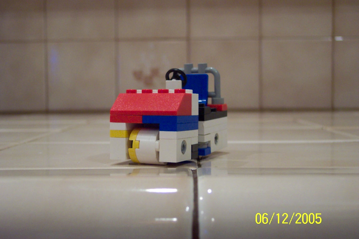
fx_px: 509
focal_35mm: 51
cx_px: 180
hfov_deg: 38.9
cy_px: 120
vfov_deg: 26.5
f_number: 3.4
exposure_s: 1/45
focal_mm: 10.7
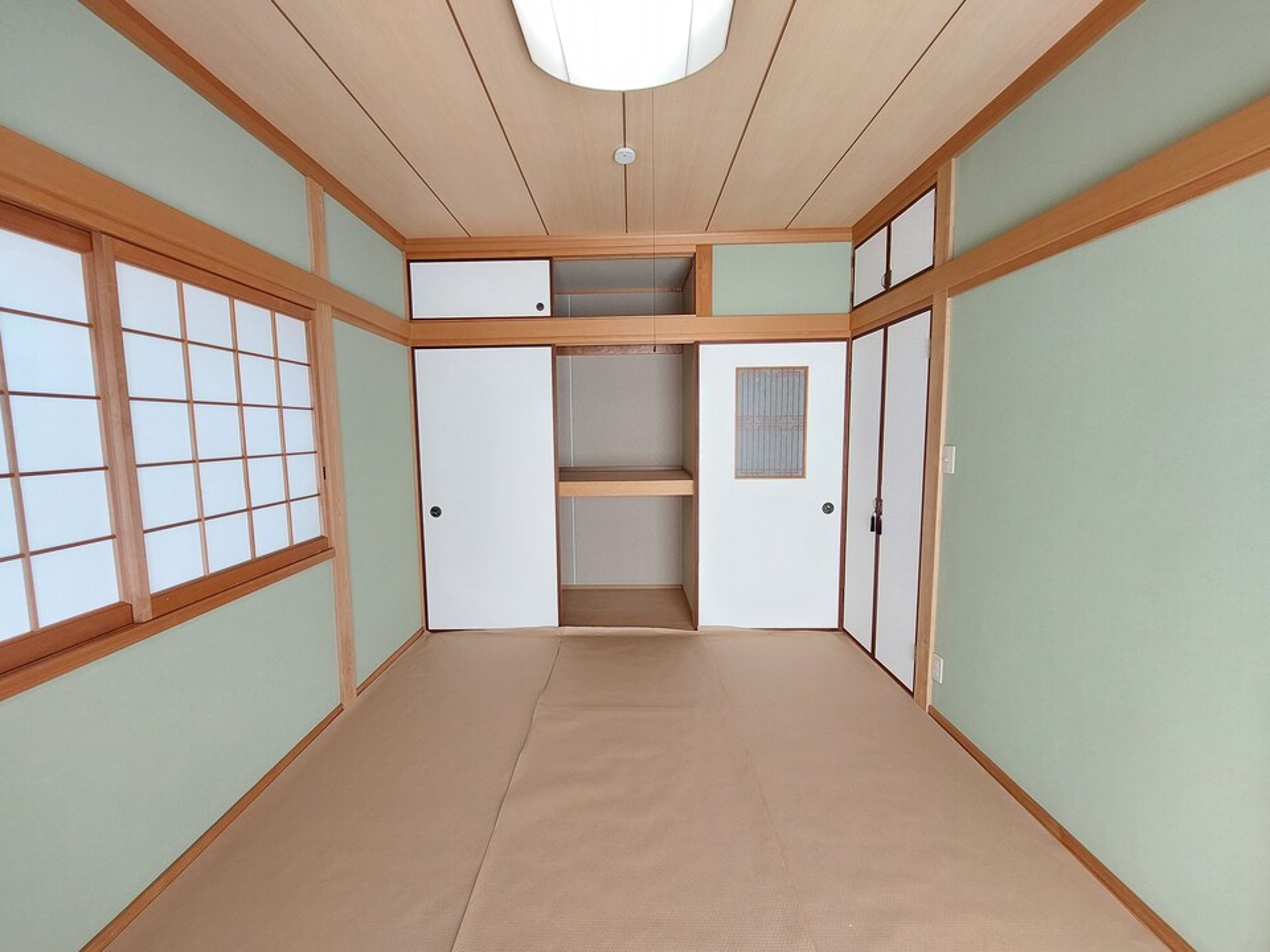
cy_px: 476
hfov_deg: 106.2
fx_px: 477
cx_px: 635
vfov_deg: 89.9
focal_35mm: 13
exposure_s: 1/60
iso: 80
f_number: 2.2
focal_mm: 1.74
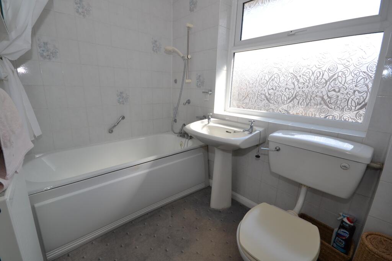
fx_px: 163
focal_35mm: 15
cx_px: 196
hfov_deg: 100.4
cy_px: 130
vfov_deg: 77.3
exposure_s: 1/125
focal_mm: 10
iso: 180
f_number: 5.6
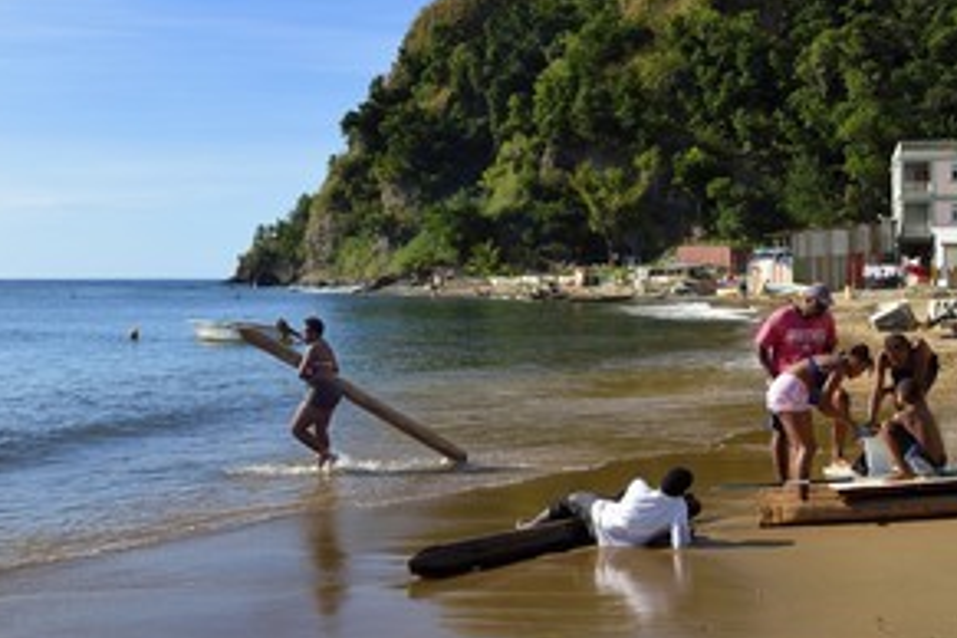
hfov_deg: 40.0
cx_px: 622
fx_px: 1302
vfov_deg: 27.4
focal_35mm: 49
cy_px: 233
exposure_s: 1/250
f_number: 13
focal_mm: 34
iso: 200
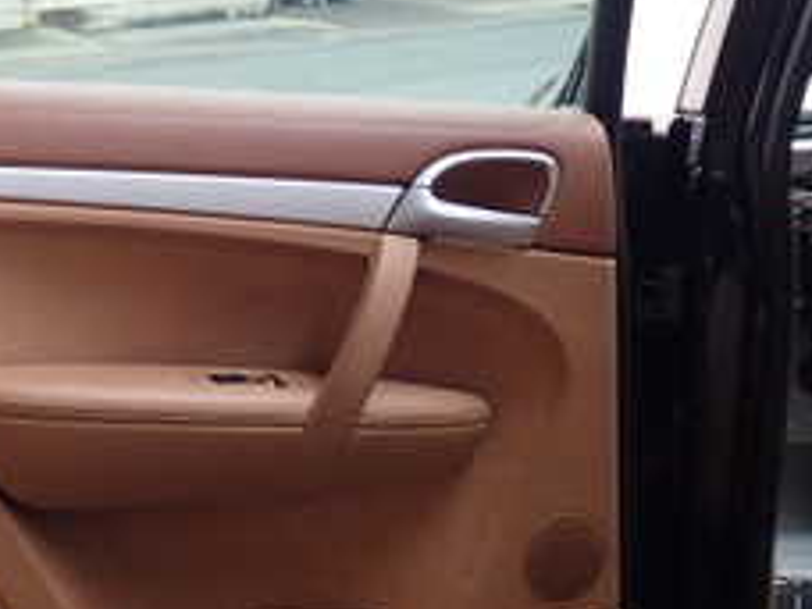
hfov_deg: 24.4
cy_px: 231
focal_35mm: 79
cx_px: 175
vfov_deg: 18.6
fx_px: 1853
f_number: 2.3
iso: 200
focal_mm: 5.4
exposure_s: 1/60
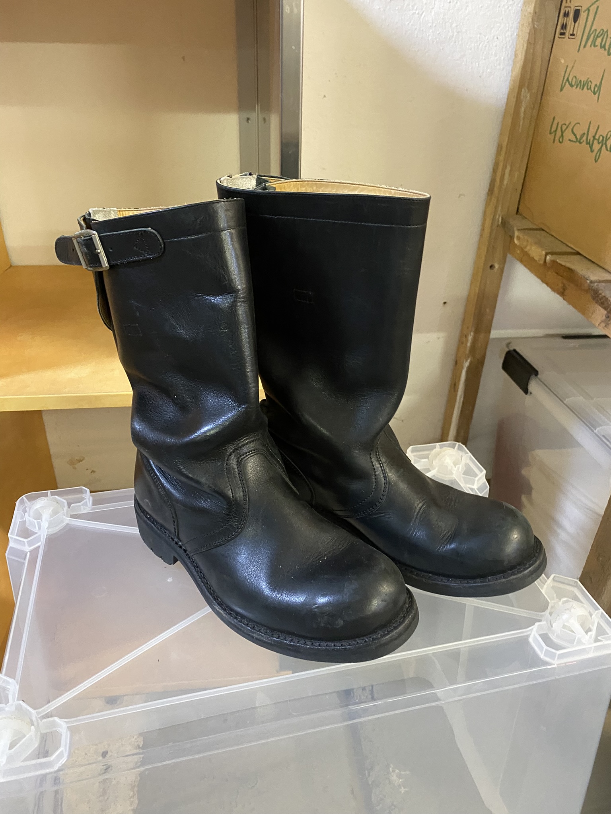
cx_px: 306
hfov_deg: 53.1
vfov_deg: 67.3
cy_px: 407
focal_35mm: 26
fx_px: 612
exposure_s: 1/25
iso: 500
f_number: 1.8
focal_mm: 4.25
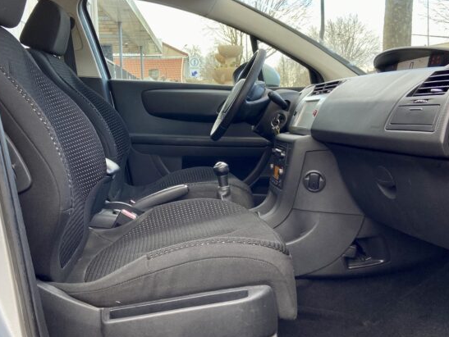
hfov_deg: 48.8
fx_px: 493
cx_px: 188
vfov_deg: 37.7
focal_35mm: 38
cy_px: 153
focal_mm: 4.25
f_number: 1.8
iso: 64
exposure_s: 1/121
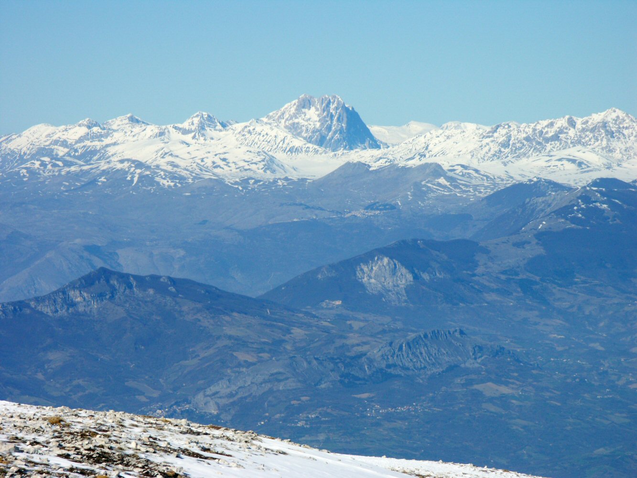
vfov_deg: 7.7
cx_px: 318
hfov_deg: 10.3
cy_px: 239
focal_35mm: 192
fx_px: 3533
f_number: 7.1
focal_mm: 49.11
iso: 100
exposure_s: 1/800
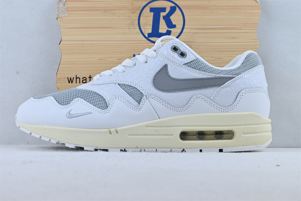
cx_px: 150
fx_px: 426
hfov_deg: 38.9
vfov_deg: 26.5
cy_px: 100
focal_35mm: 51
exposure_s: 1/20
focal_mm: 34
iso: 100
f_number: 10
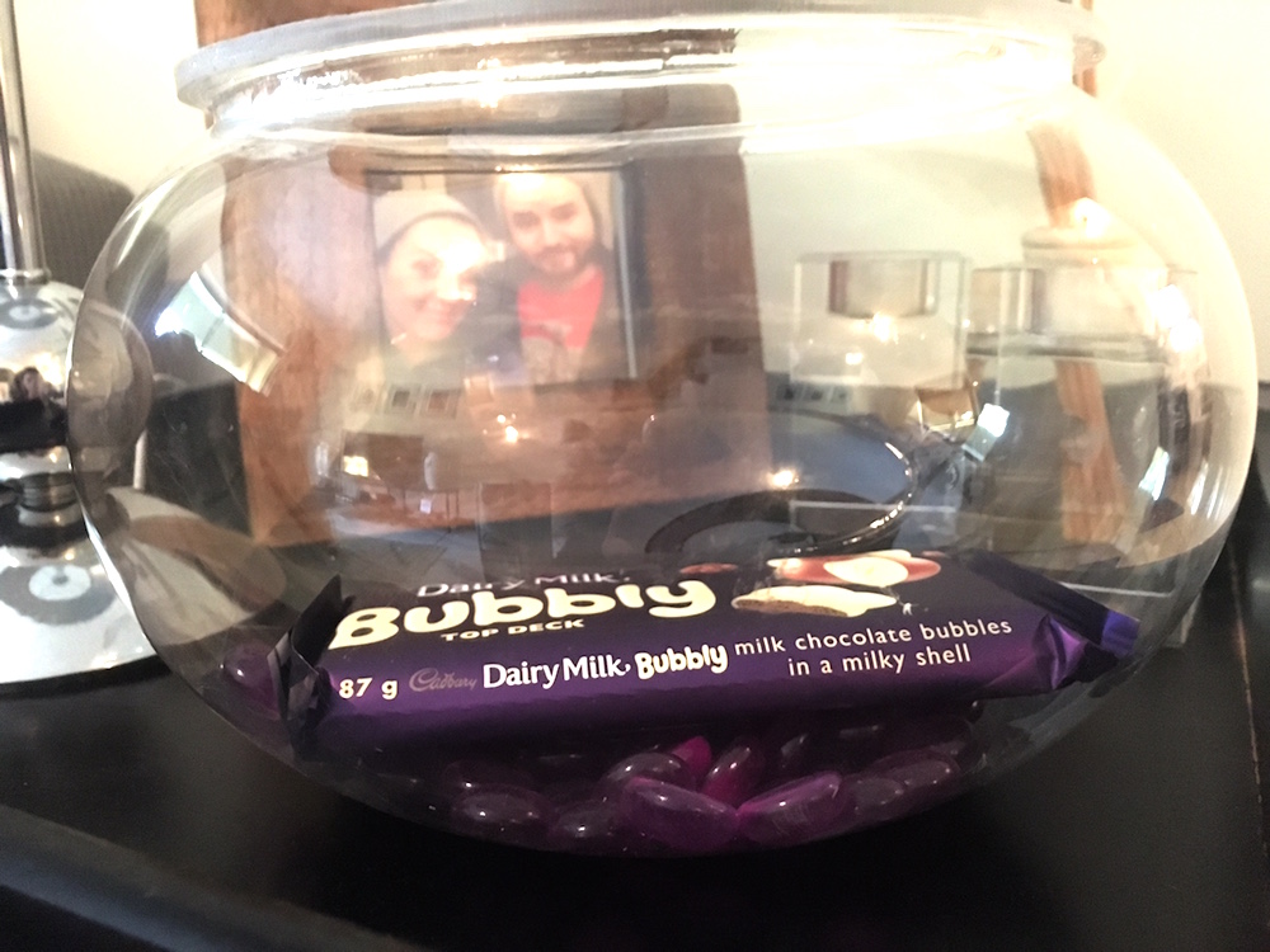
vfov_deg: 48.2
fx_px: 1064
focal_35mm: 29
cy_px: 476
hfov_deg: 61.7
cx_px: 635
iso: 1000
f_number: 2.2
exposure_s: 1/17
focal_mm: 4.15
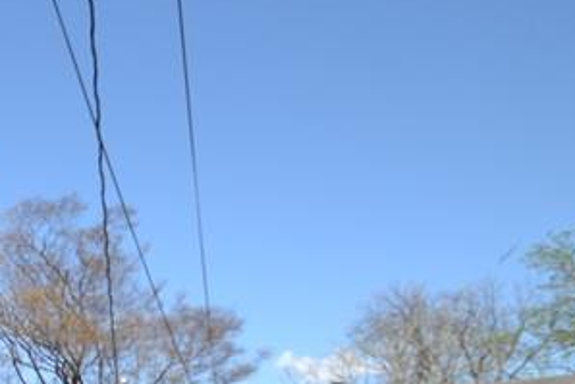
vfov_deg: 20.6
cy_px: 542
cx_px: -355
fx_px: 927
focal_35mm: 58
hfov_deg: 24.1
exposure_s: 1/200
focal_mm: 10
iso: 100
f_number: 8
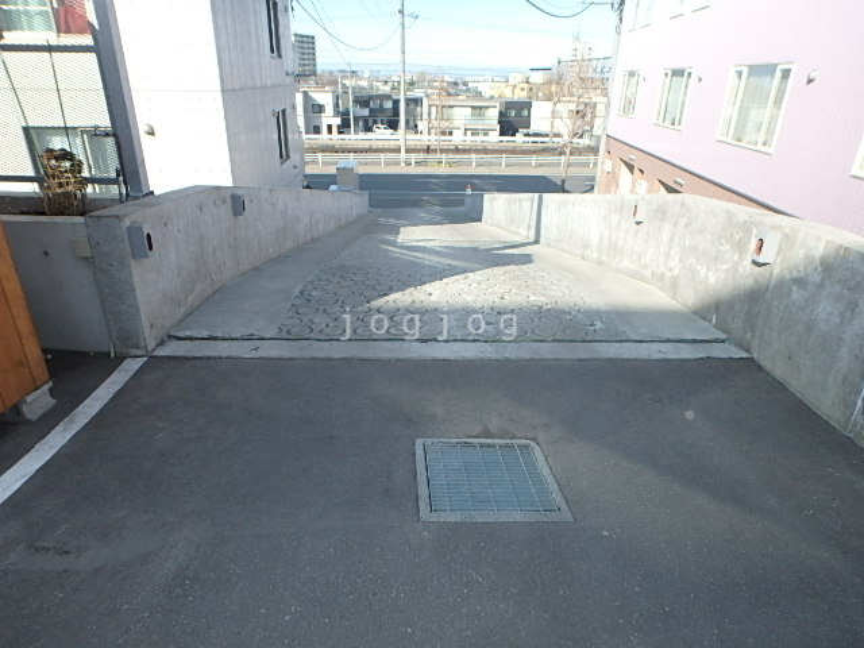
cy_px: 324
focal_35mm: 21
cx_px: 432
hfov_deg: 79.0
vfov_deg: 63.4
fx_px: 524
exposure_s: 1/500
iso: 125
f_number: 3.5
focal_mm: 3.7
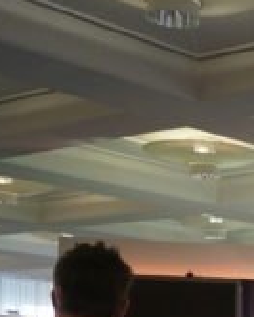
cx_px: 621
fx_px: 995
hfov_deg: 11.7
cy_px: 392
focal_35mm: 106
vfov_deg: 17.2
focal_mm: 18
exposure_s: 1/160
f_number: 4
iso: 640
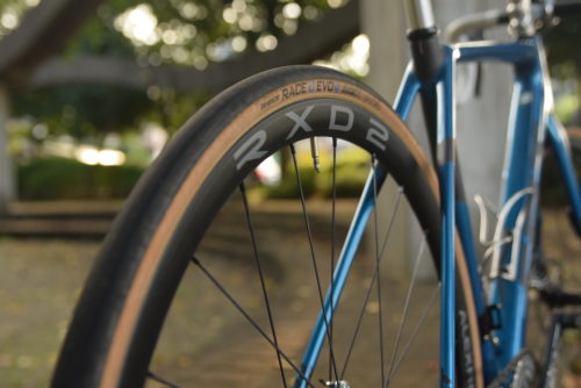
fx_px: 775
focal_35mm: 48
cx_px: 290
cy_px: 194
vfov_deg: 28.1
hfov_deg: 41.1
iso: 640
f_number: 2.8
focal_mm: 32
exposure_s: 1/800
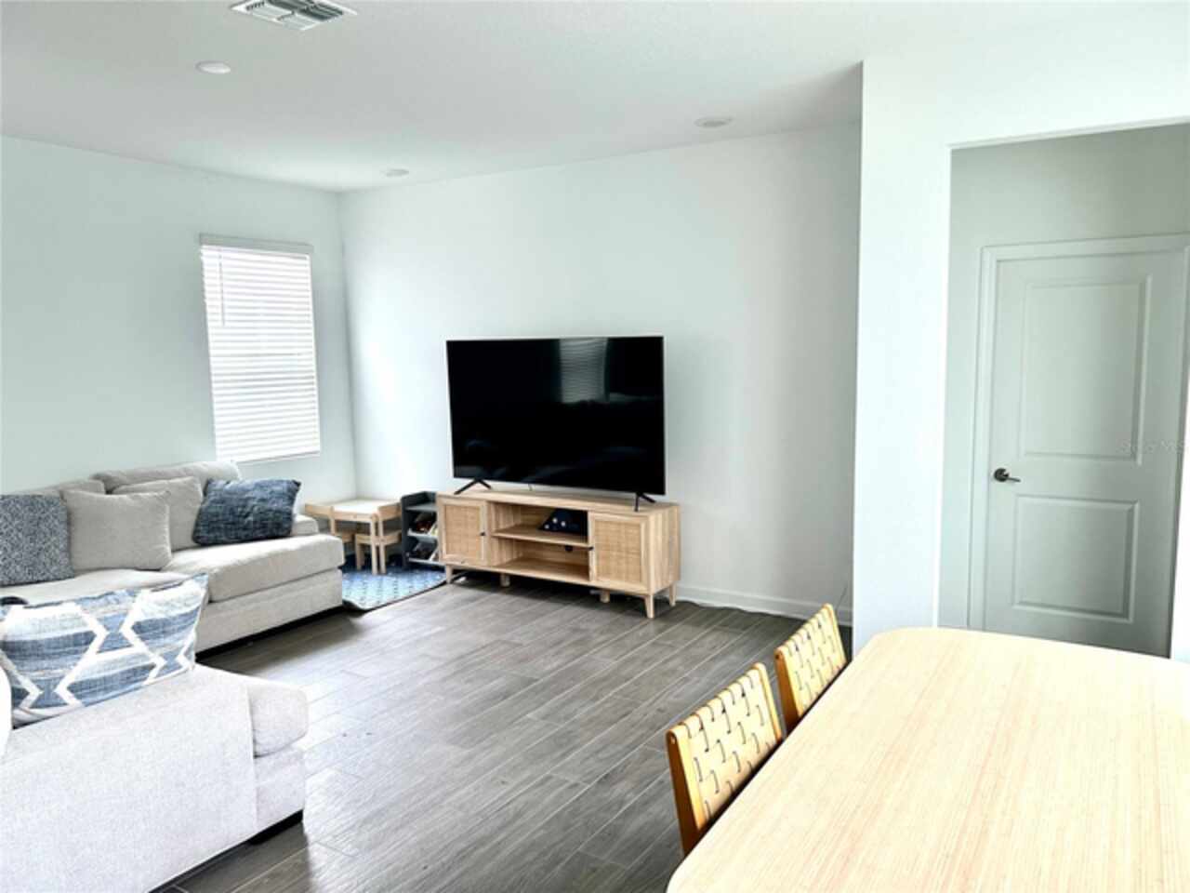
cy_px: 446
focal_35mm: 26
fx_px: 894
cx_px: 595
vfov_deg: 53.1
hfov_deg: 67.3
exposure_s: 1/121
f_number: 1.5
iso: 80
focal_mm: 5.7
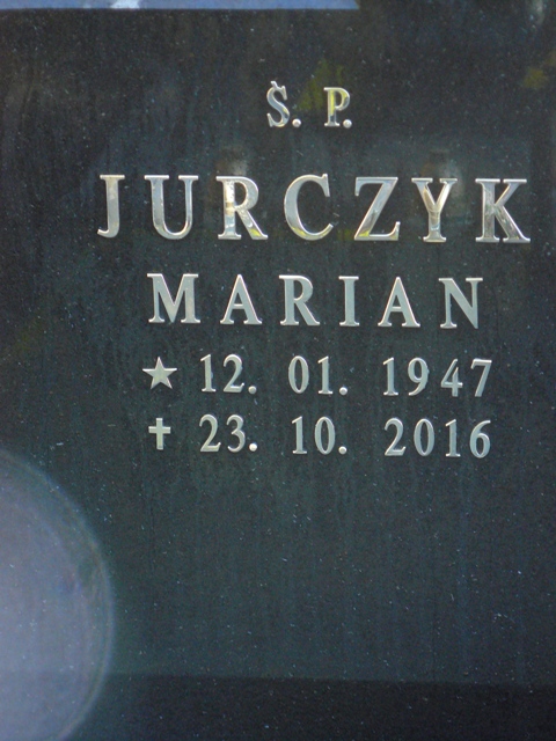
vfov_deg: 11.3
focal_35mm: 175
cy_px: 370
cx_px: 278
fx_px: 3748
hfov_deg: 8.5
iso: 250
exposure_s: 1/60
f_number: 3.3
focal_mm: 29.1
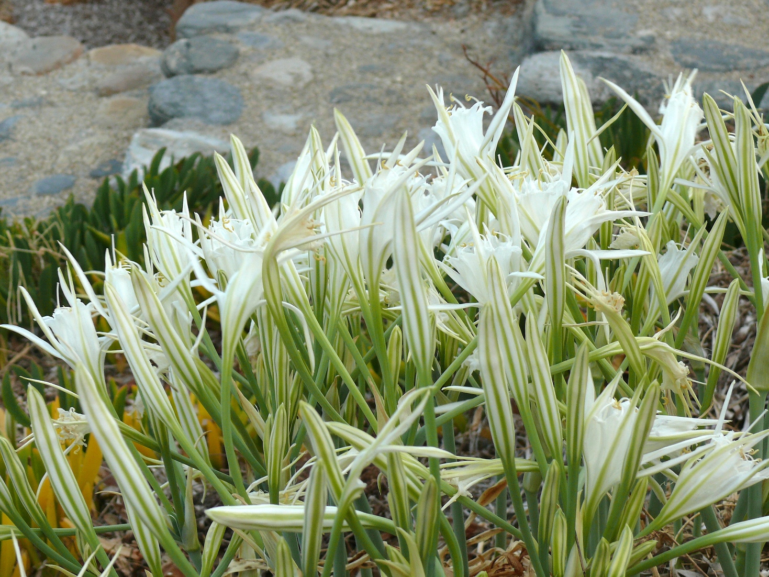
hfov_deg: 23.3
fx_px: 1866
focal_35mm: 84
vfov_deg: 17.6
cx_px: 384
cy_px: 288
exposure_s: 1/100
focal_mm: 15.9
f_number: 4
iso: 100
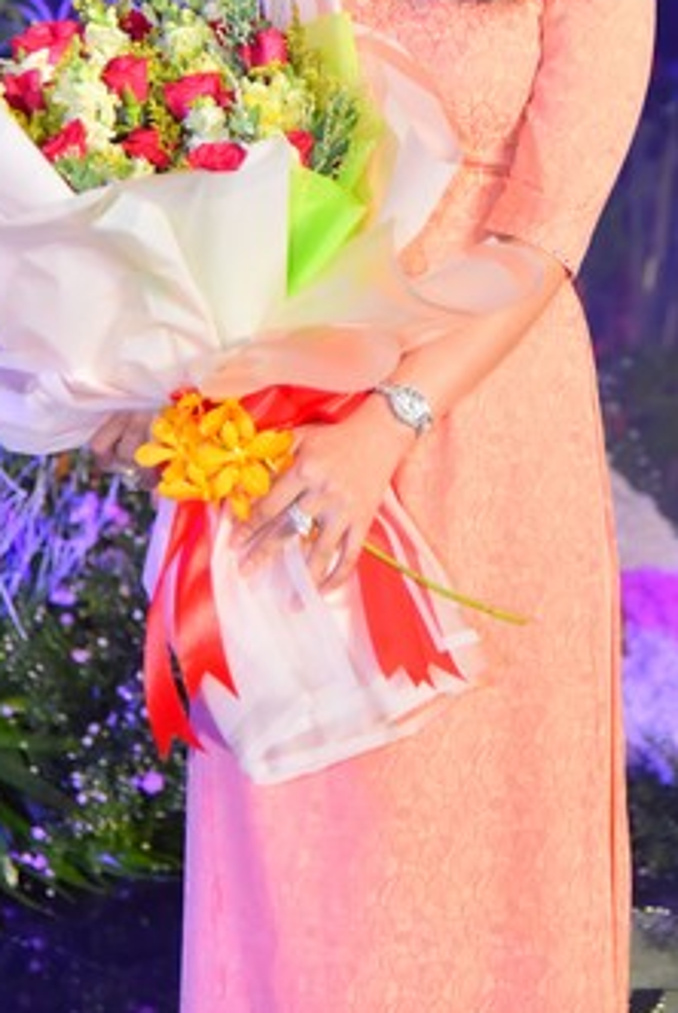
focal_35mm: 137
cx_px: 376
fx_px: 3862
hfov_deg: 10.0
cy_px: 67
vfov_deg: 14.8
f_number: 4
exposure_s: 1/160
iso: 1250
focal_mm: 70
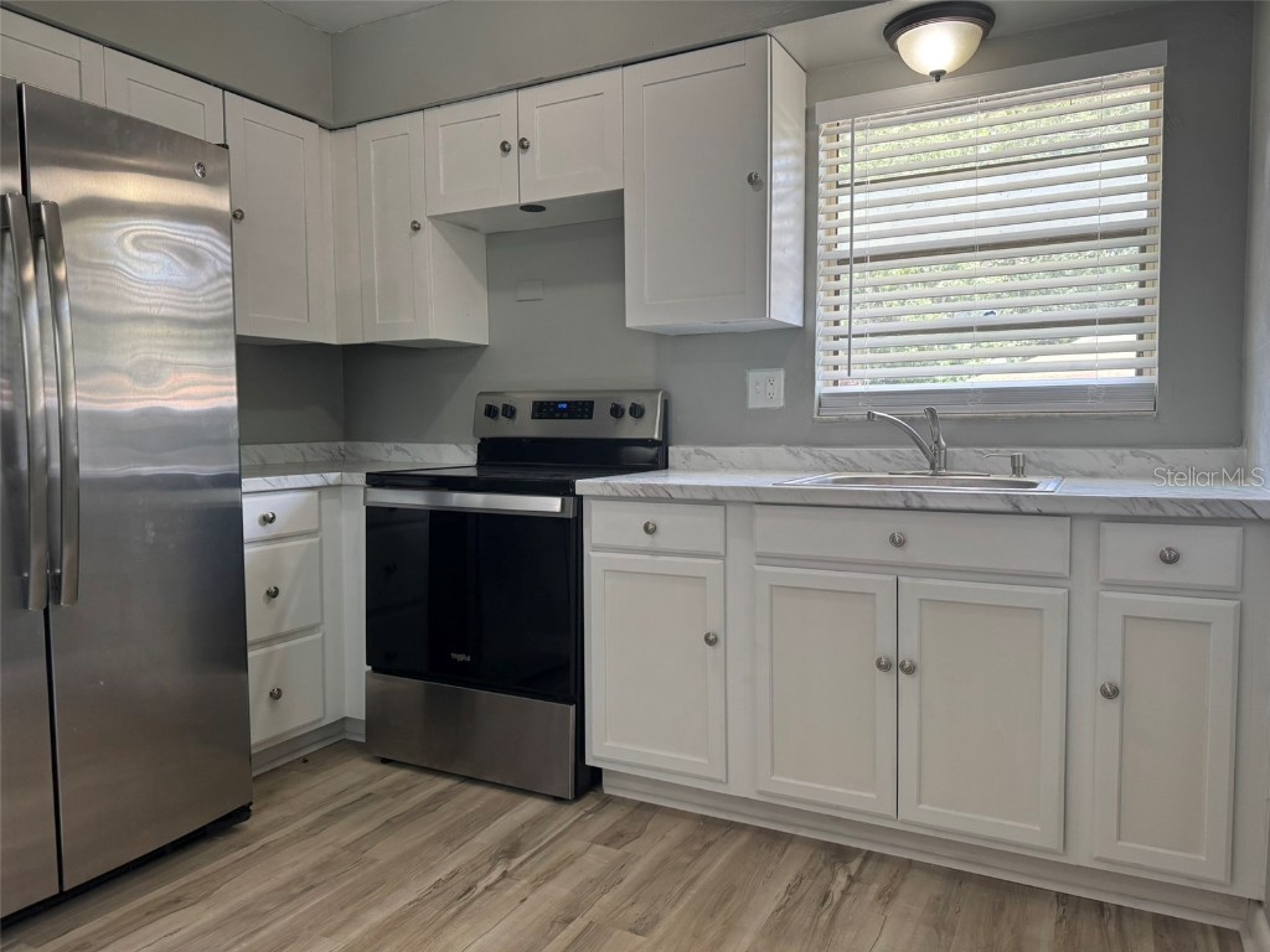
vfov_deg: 56.8
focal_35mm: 24
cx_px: 635
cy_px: 476
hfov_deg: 71.6
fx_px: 881
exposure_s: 1/120
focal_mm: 6.76
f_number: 1.78
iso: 160
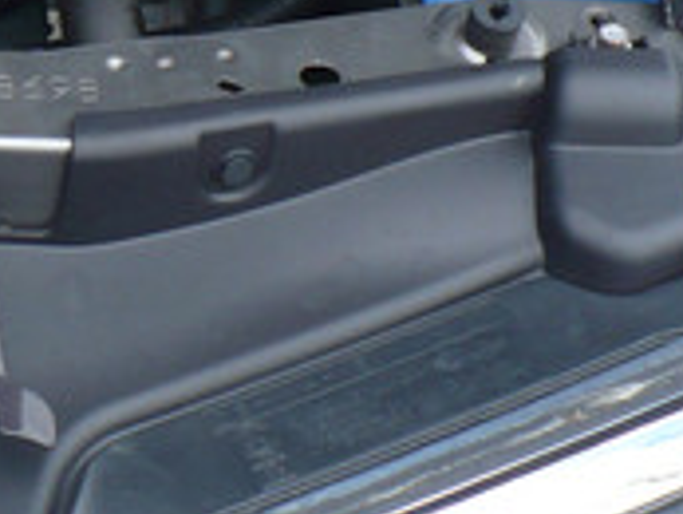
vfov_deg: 10.7
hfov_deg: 13.9
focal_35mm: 137
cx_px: -178
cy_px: 8
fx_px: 2705
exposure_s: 1/250
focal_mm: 6.1
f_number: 2.8
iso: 100
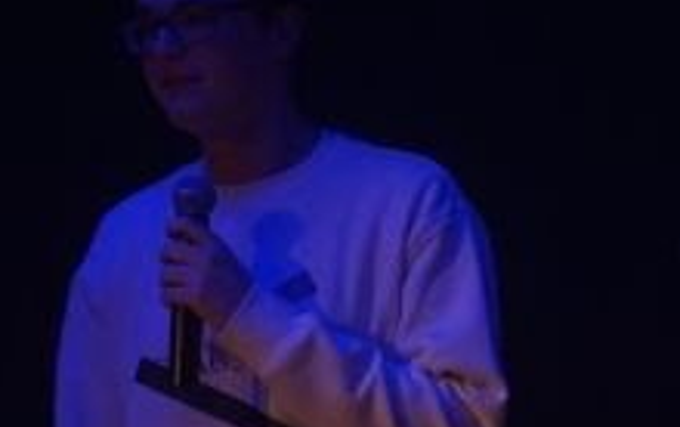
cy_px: 280
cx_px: 683
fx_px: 5491
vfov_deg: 4.4
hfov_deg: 7.1
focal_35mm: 296
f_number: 4.9
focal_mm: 37.1
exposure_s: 1/125
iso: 160
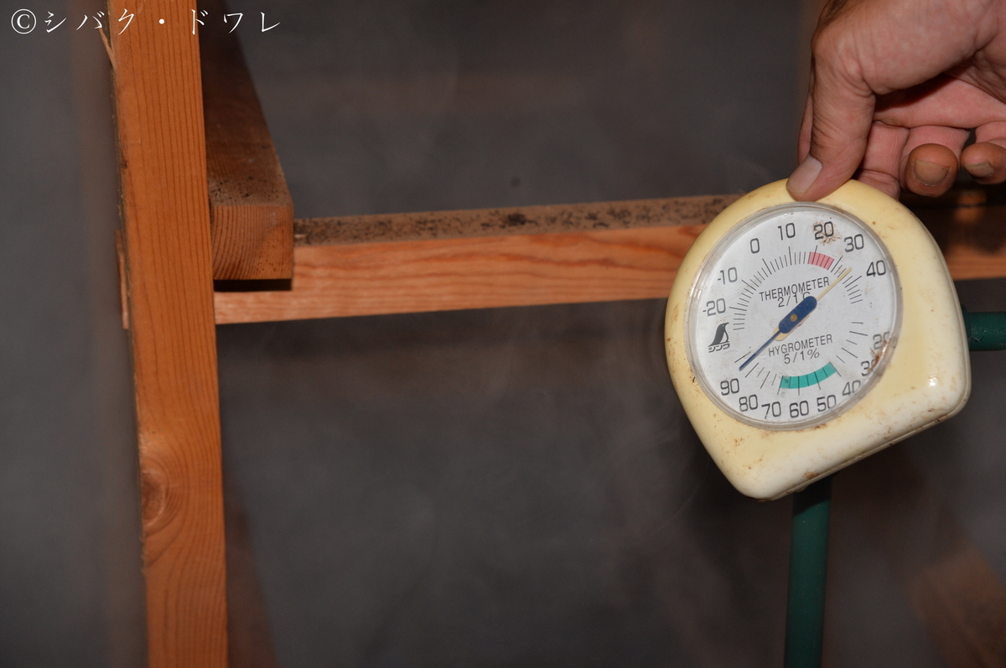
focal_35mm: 120
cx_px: 503
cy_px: 334
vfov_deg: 11.4
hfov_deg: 17.1
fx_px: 3349
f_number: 6.3
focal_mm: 120
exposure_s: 1/500
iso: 1000
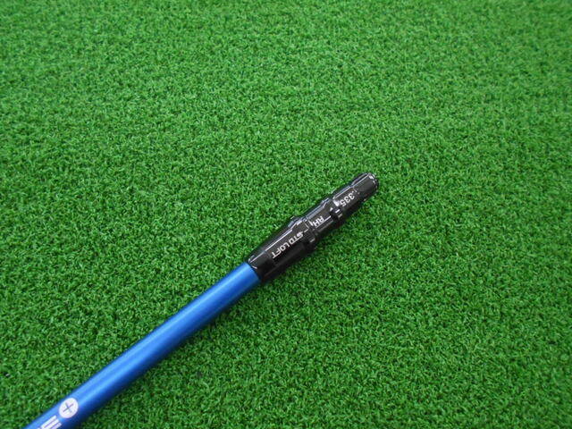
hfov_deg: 67.3
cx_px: 286
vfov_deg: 53.1
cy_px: 214
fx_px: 430
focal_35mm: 26
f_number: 3.2
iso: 800
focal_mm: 4.6
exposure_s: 1/125
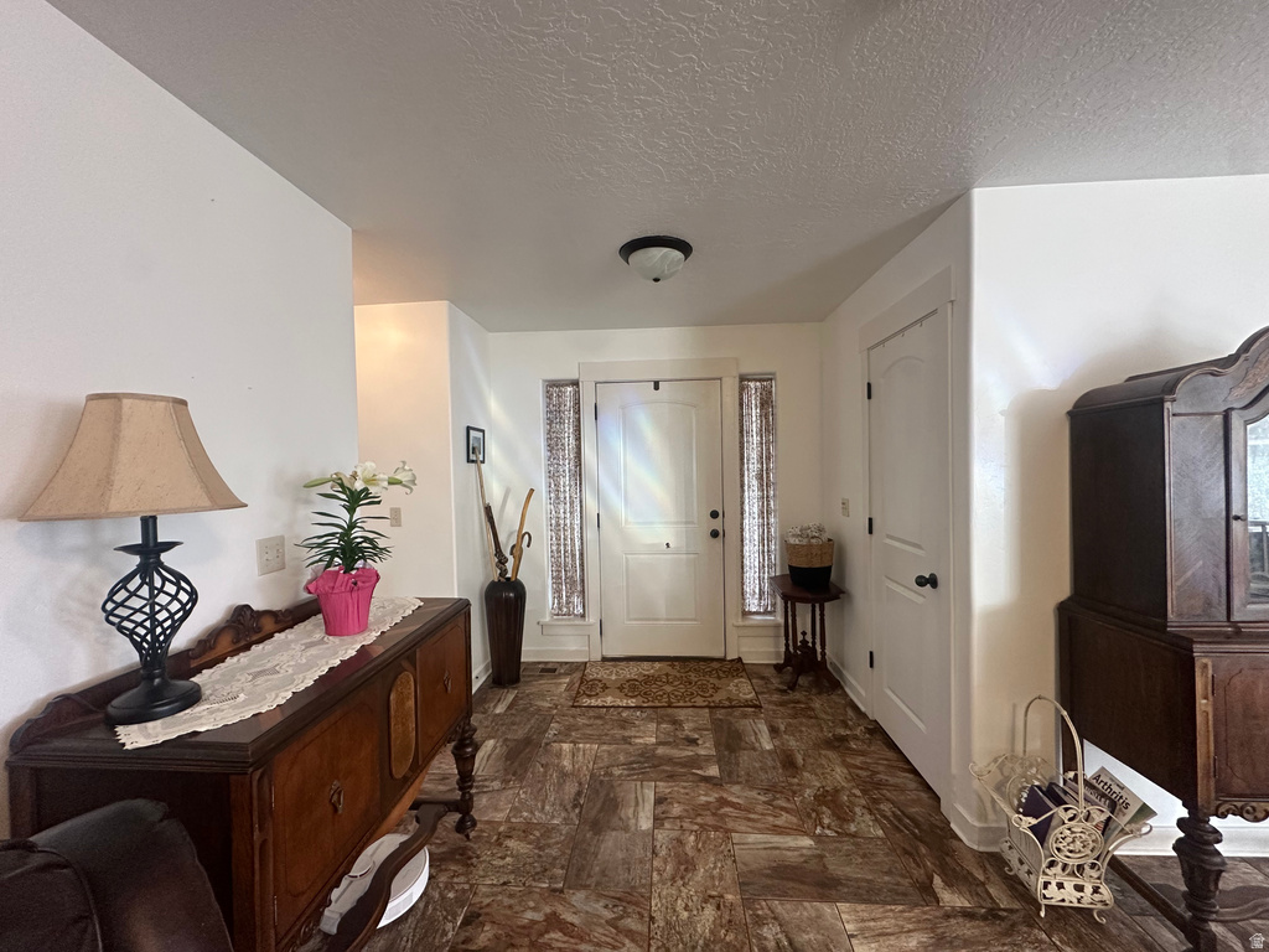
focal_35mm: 14
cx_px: 634
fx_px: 513
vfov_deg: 85.7
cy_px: 476
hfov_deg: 102.1
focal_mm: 2.22
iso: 250
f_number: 2.2
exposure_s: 1/120
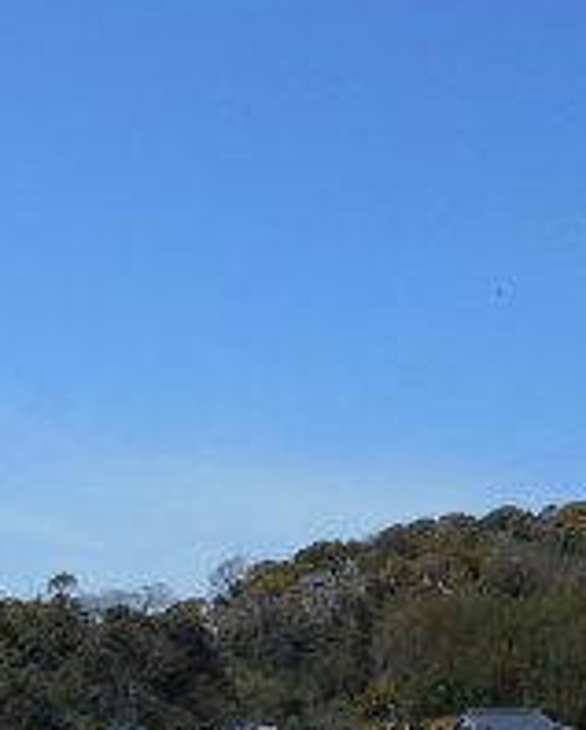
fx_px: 2076
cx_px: -273
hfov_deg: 15.0
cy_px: 584
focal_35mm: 96
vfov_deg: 19.7
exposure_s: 1/640
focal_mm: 6.9
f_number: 4.5
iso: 80
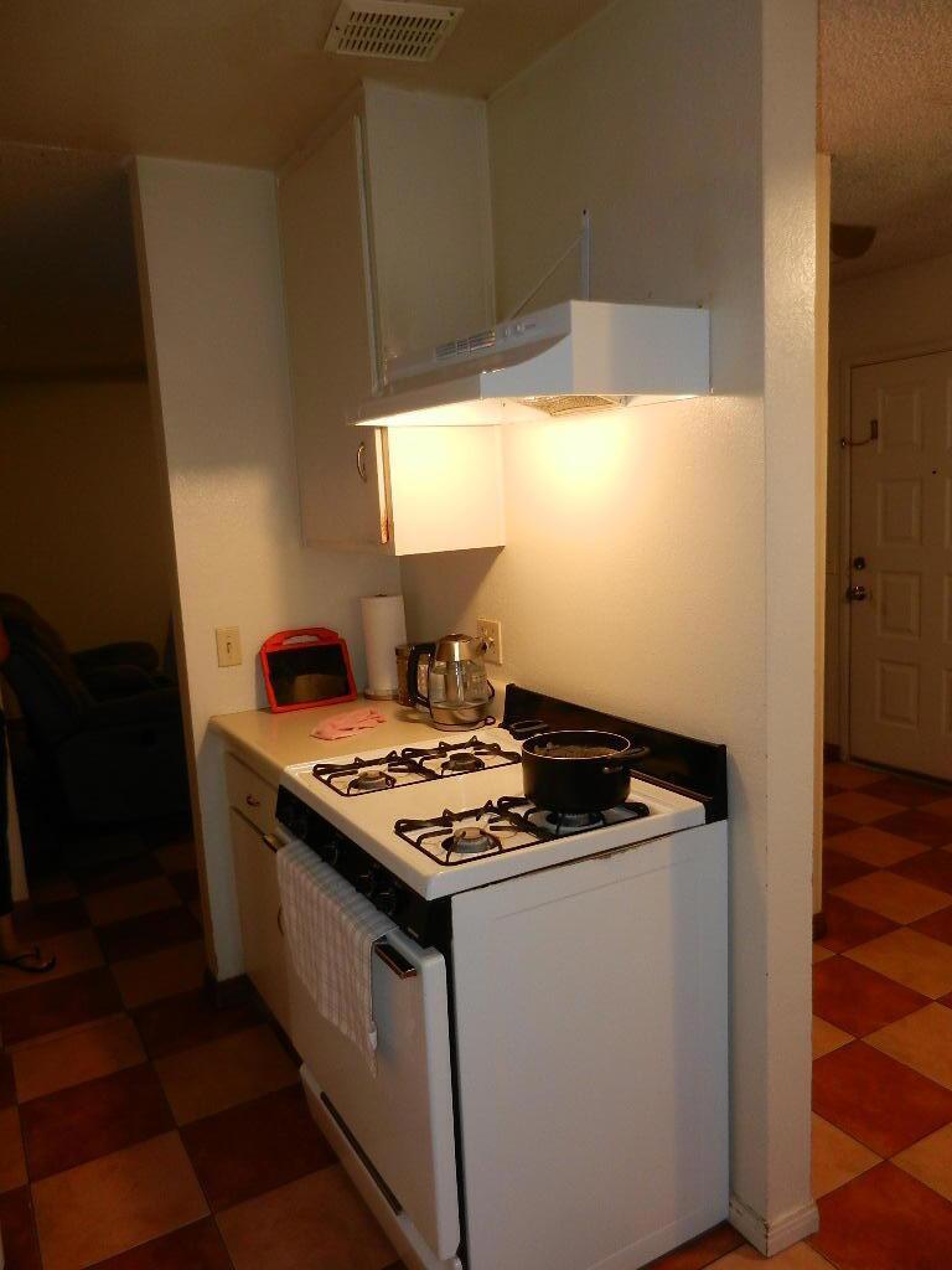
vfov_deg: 69.4
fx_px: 917
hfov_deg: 54.9
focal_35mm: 25
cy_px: 635
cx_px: 476
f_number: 3.5
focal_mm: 4.5
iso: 200
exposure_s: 1/30
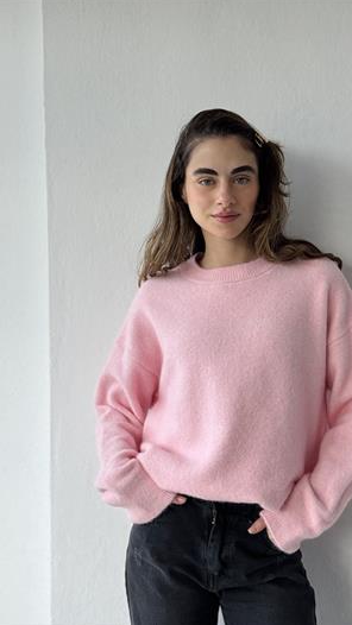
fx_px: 879
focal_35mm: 53
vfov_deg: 39.2
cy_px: 312
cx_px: 219
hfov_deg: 22.6
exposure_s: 1/204
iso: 64
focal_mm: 6.76
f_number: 1.78
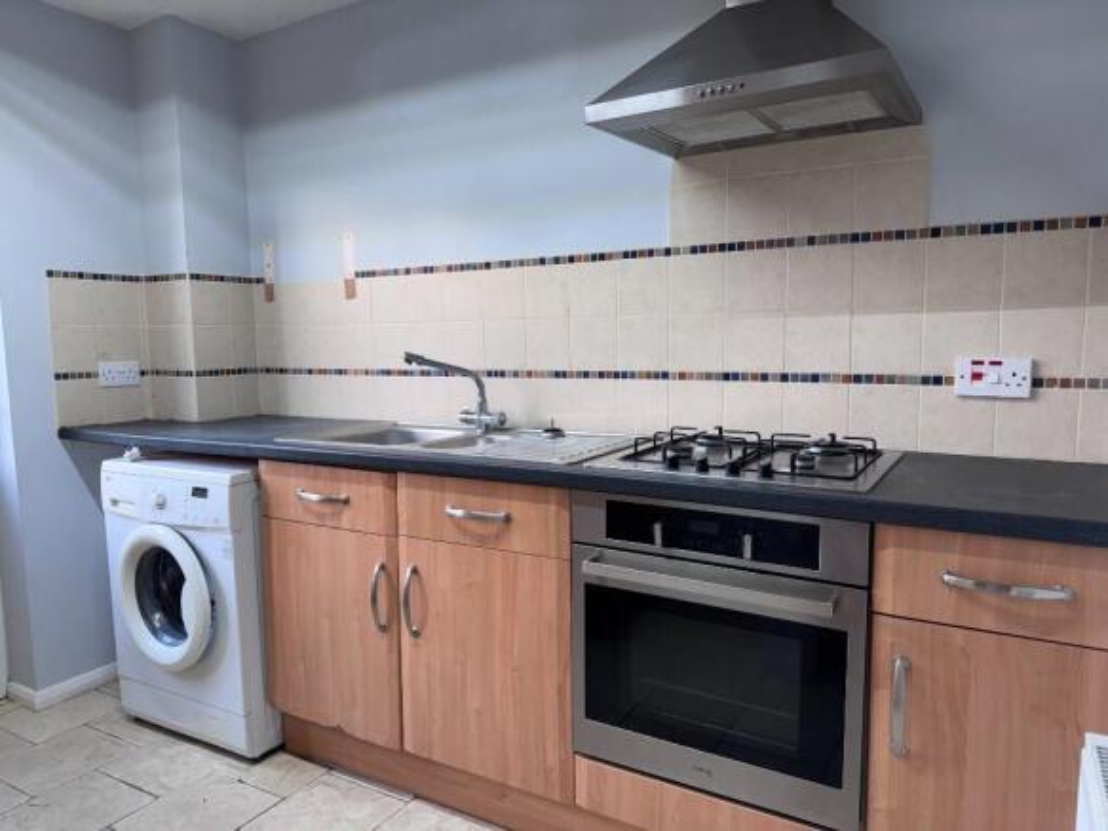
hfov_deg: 71.6
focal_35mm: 24
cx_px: 554
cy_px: 416
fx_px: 768
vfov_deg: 56.8
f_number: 1.78
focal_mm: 6.76
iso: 160
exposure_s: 1/100
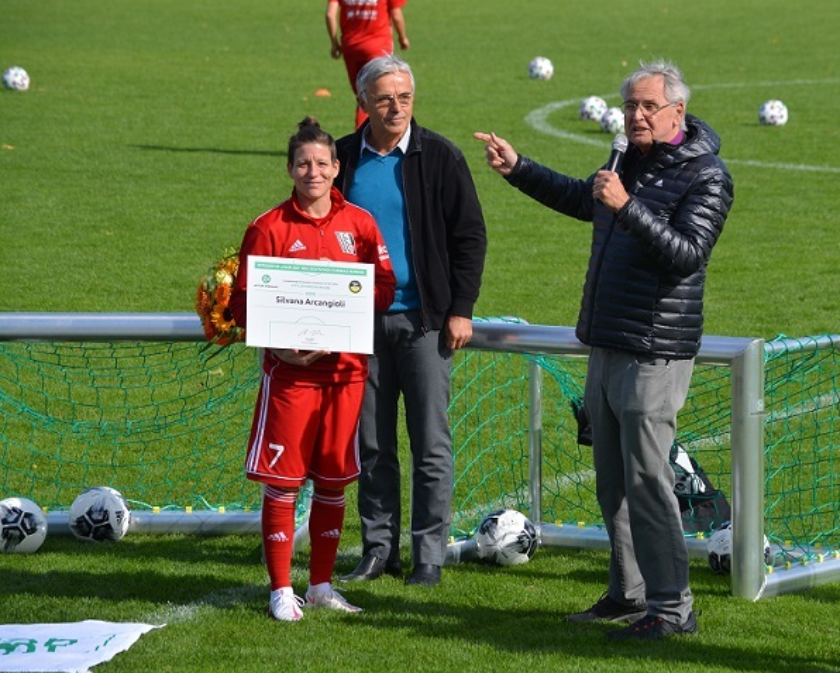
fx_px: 5708
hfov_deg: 8.4
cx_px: 506
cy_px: 337
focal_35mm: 230
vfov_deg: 6.7
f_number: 7.1
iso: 200
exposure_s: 1/800
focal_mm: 135
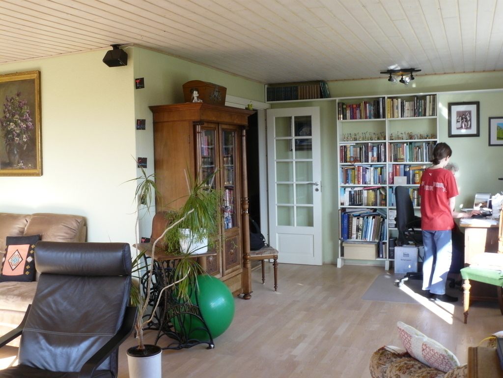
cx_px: 252
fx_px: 523
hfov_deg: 51.4
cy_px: 189
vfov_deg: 39.7
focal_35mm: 36
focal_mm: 6
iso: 100
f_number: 6.3
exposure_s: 1/10
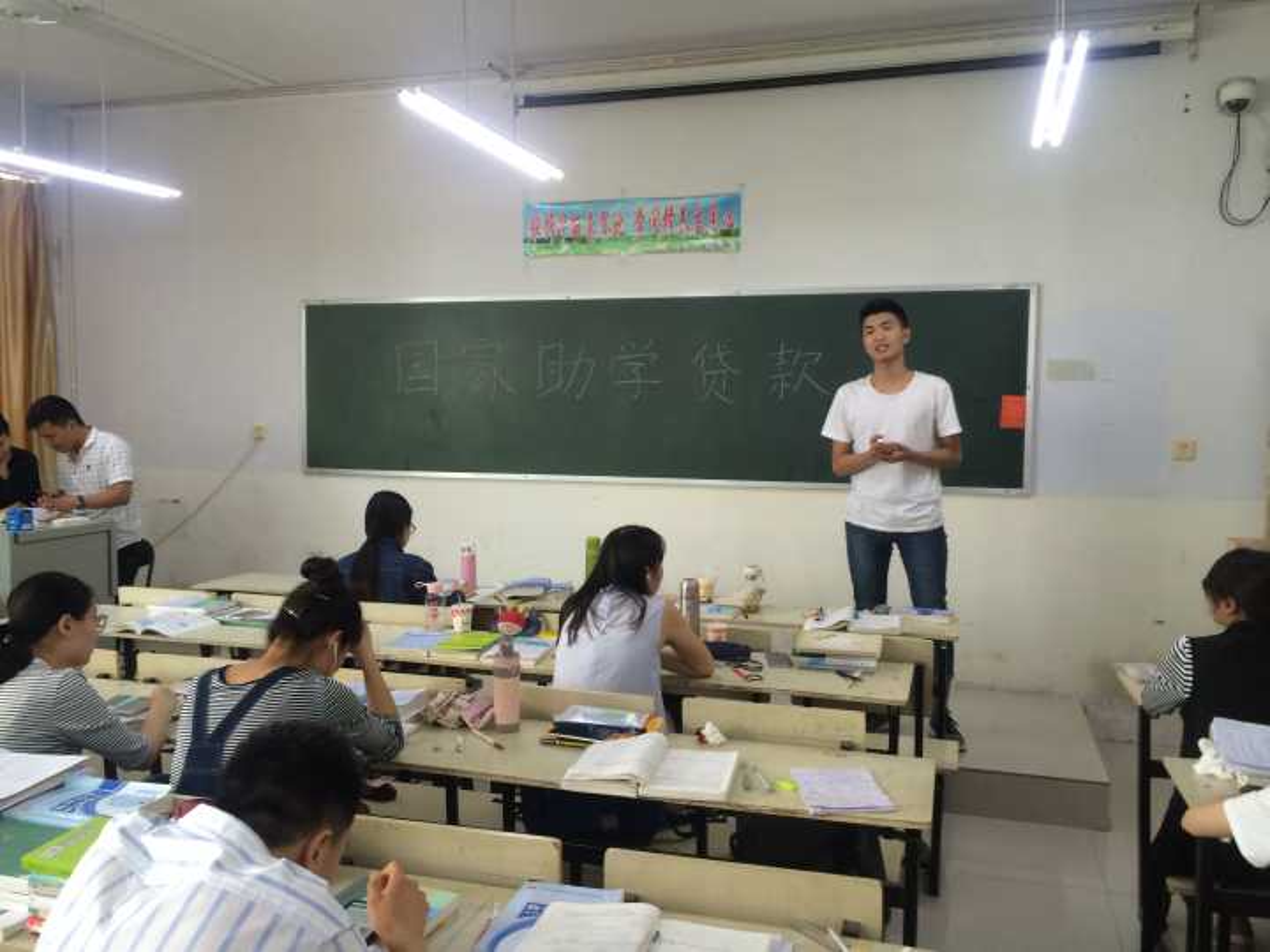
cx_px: 635
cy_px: 476
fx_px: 1064
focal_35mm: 29
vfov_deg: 48.2
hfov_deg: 61.7
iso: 100
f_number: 2.2
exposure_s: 1/33
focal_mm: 4.15
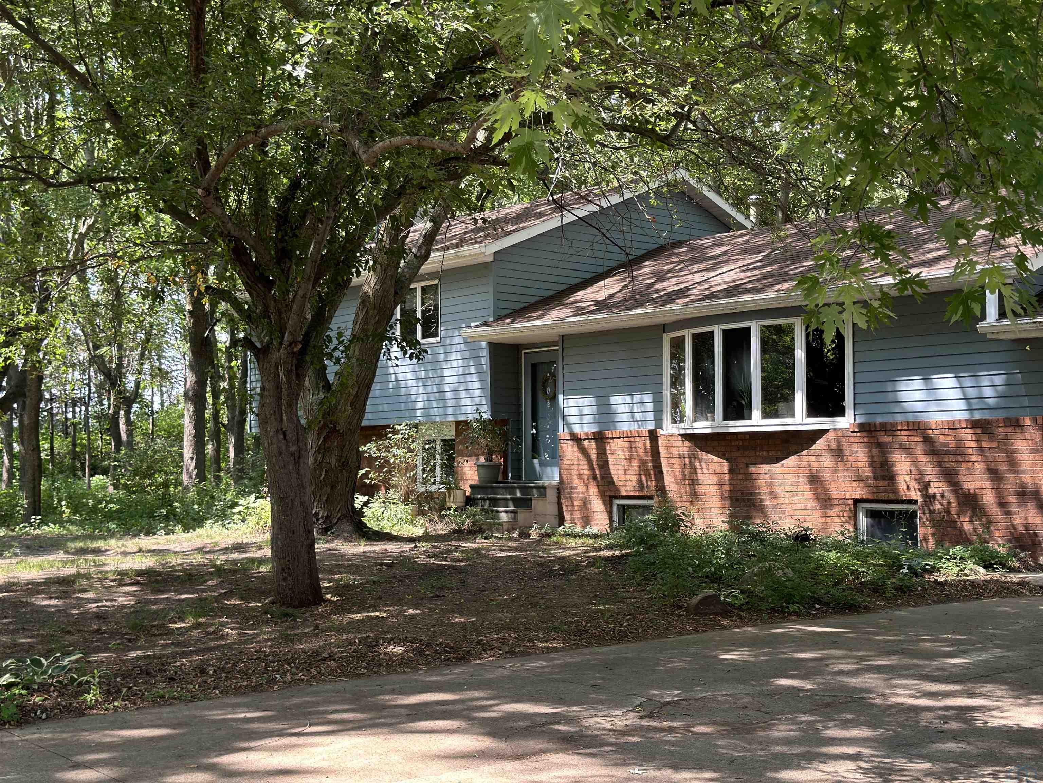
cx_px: 522
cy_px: 392
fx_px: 1446
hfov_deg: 39.7
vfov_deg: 30.3
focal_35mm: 48
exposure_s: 1/467
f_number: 1.78
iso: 80
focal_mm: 6.86
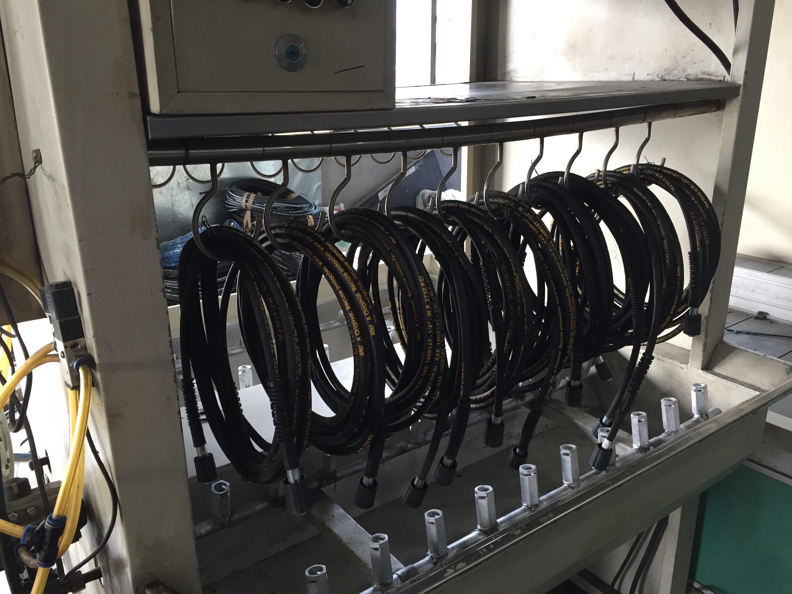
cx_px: 396
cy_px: 297
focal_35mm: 29
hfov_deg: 61.7
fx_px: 664
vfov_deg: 48.2
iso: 50
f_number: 2.2
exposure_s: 1/33
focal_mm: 4.15
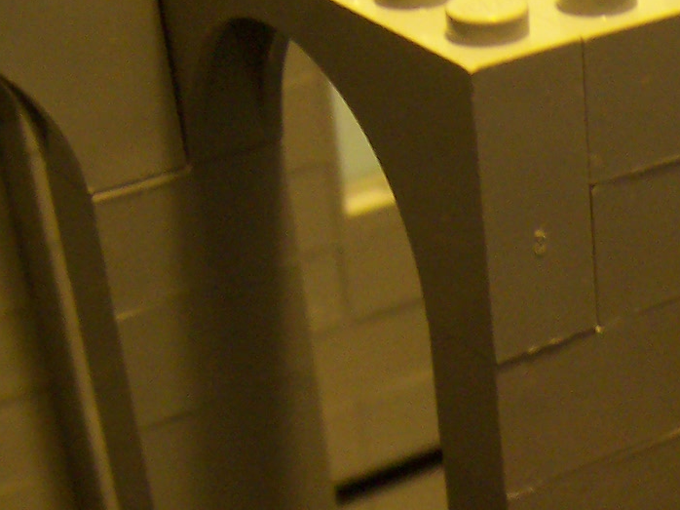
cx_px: 856
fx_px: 2140
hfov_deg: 17.1
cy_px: 775
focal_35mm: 109
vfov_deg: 12.8
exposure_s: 1/8
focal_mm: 5.5
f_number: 2.8
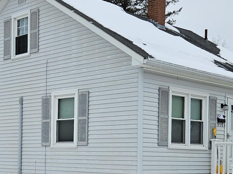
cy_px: 153
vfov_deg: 19.6
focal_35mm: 74
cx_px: 80
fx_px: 498
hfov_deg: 26.2
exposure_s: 1/978
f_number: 1.8
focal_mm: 5.4
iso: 25
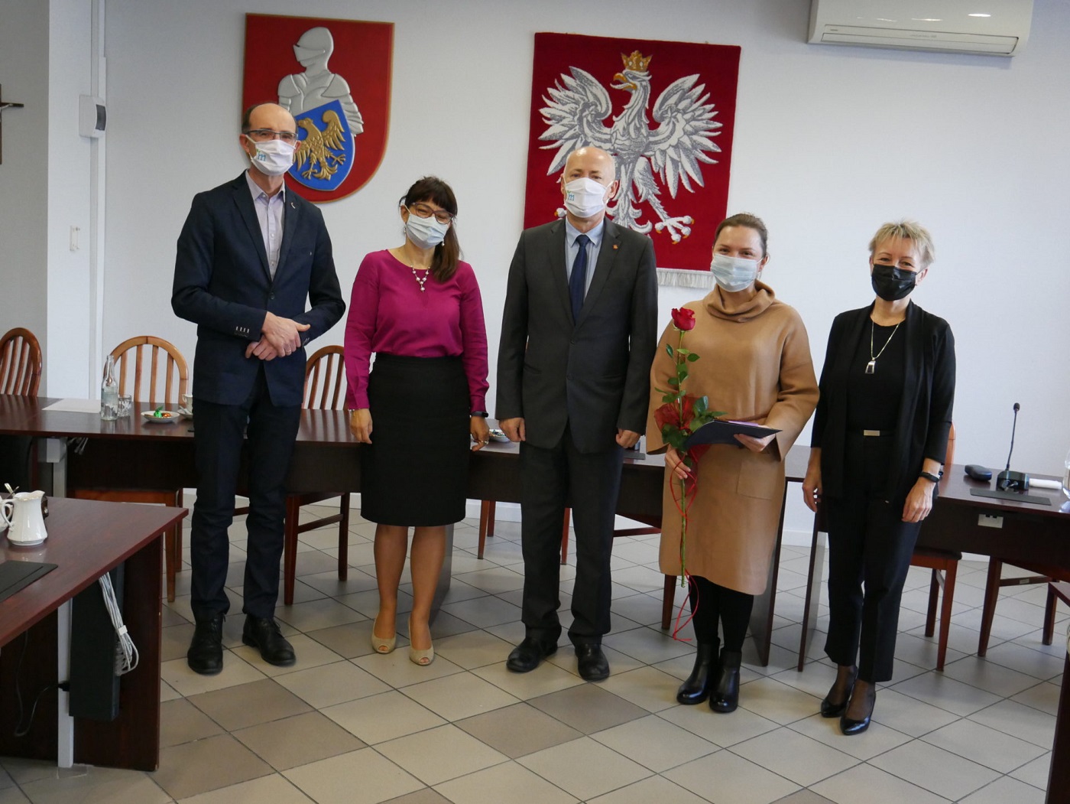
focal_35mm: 38
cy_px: 402
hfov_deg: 49.0
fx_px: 1175
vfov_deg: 37.7
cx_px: 535
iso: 2000
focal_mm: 19
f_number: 4.1
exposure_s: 1/125
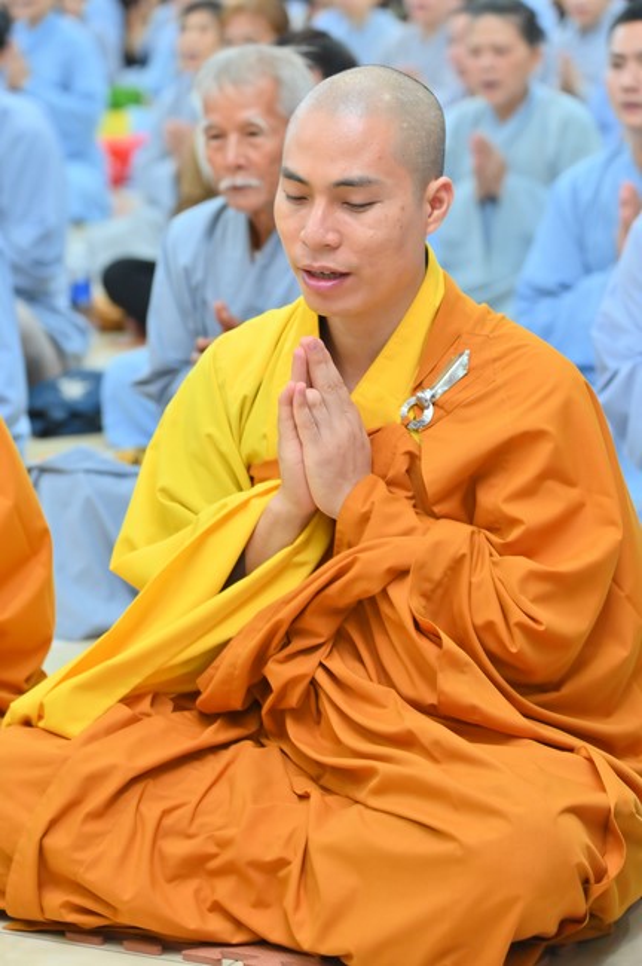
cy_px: 483
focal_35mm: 120
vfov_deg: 17.1
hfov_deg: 11.4
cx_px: 321
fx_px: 3217
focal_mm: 120
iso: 1600
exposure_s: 1/50
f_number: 4.5
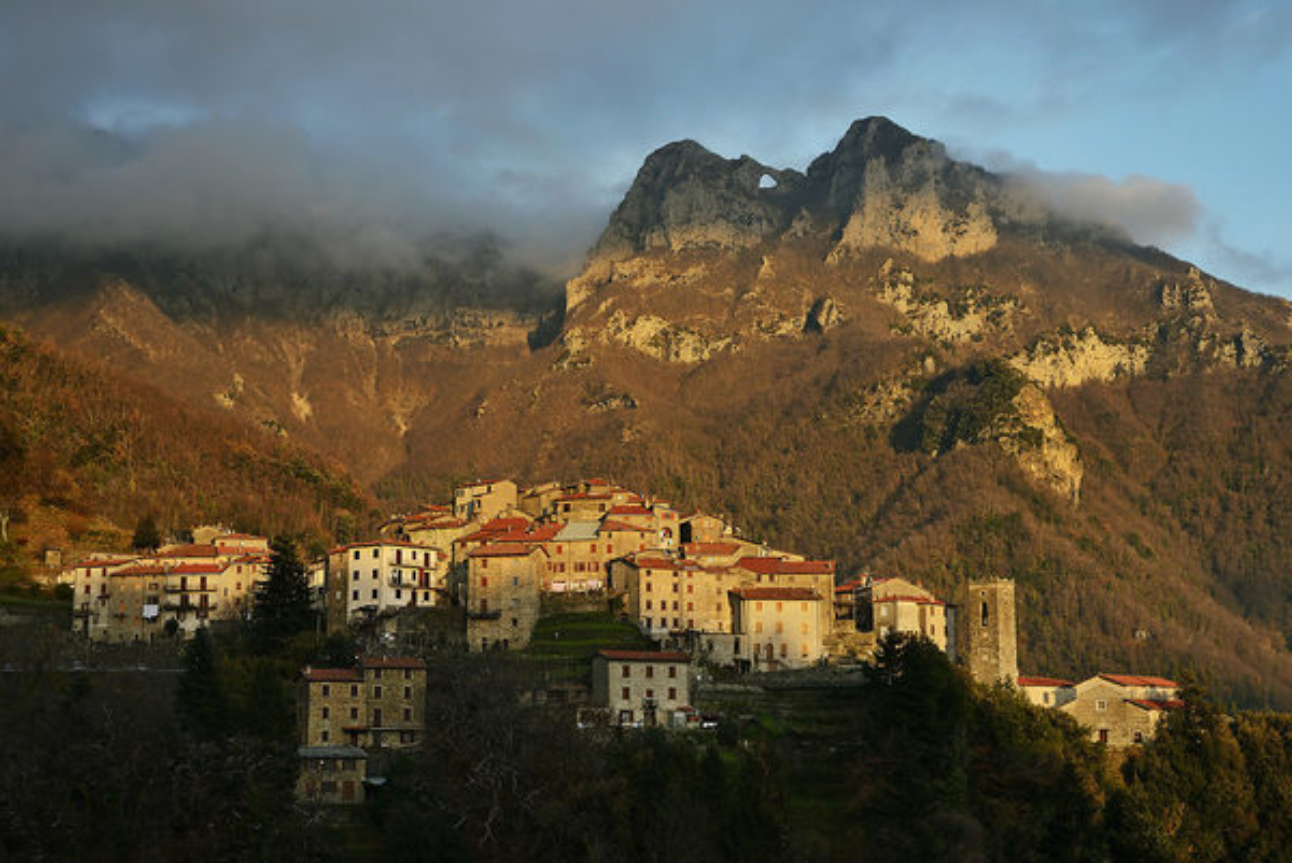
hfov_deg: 39.6
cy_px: 432
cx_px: 646
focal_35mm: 50
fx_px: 1796
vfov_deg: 27.0
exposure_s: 1/80
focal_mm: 50
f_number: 9
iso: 160
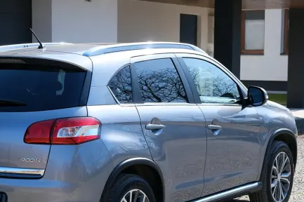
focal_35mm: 99
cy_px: 144
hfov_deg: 20.6
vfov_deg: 13.8
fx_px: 835
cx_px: 101
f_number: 5.6
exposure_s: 1/420
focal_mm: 44.4
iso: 320
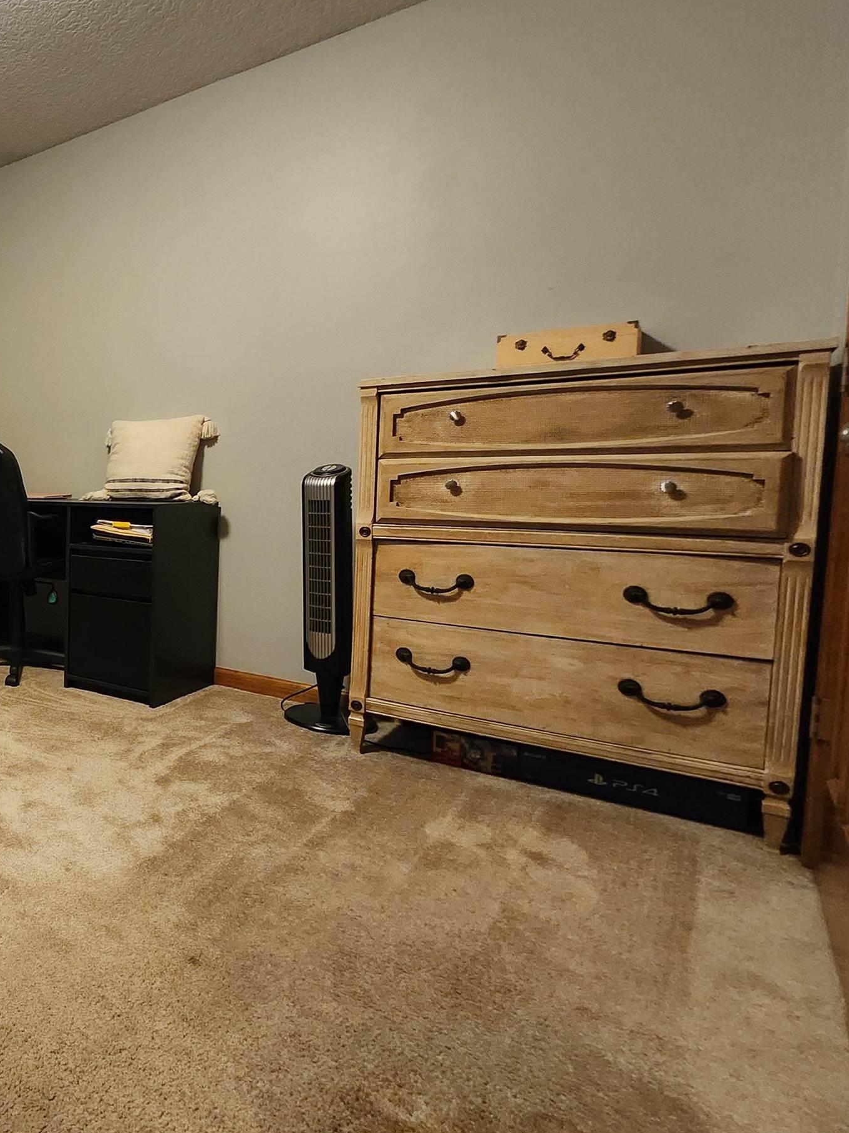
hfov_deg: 45.0
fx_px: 720
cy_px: 522
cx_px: -98
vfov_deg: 76.3
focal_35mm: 22
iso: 400
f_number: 2.2
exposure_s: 1/30
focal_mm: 1.74
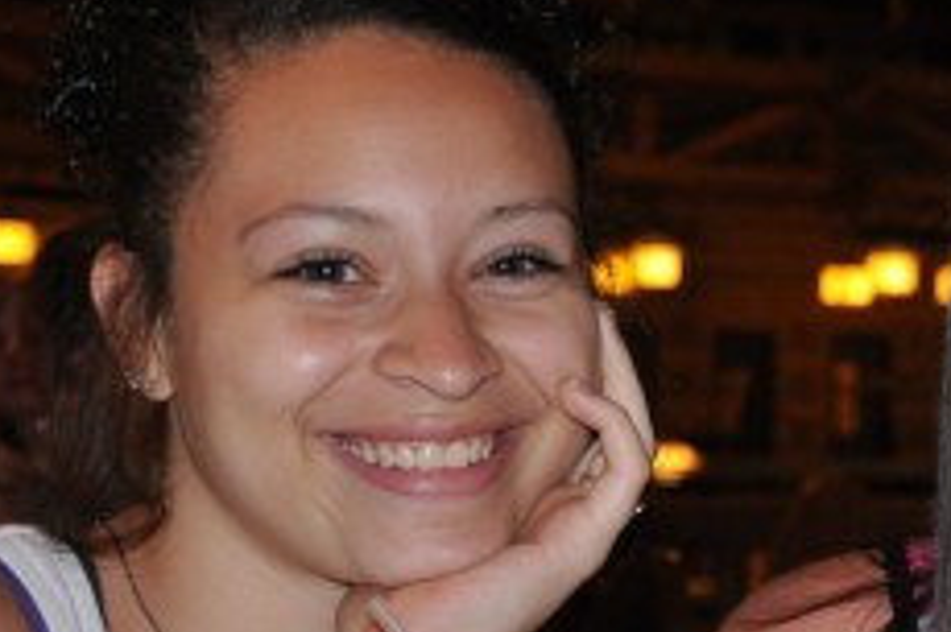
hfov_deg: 14.8
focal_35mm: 133
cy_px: 465
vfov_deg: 10.3
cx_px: 1187
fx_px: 3511
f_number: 4.2
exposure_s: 1/60
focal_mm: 34
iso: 800
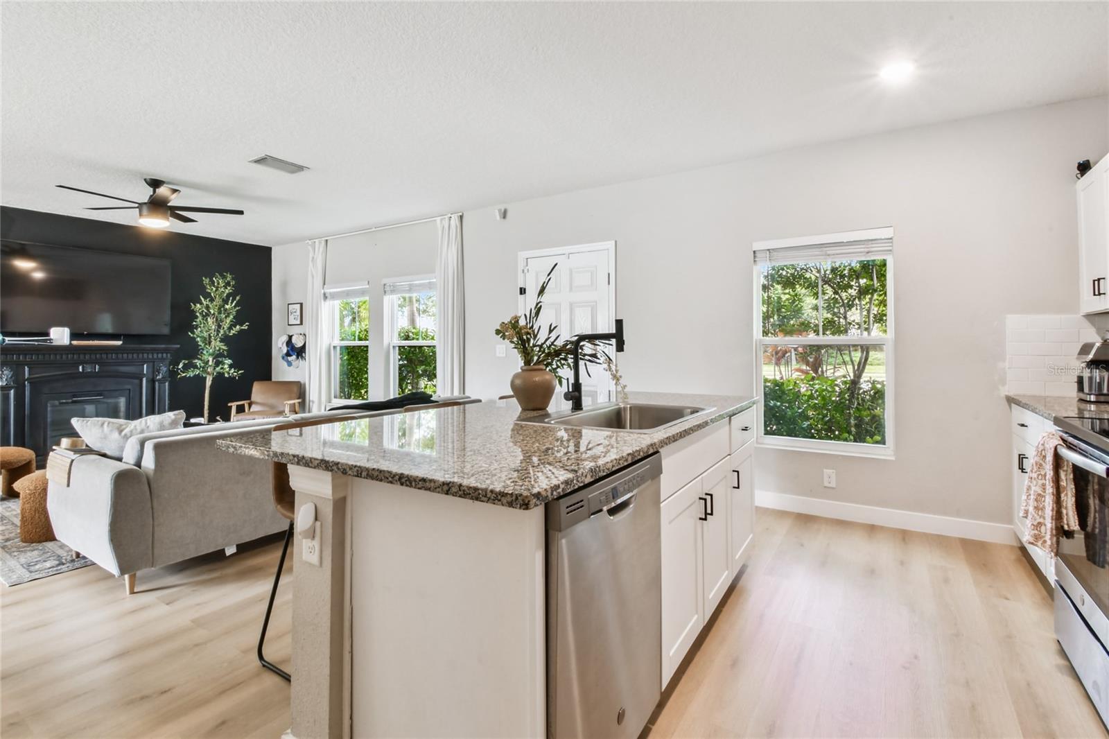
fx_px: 462
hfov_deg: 100.4
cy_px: 370
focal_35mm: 15
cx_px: 554
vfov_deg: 77.3
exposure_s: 1.6
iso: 100
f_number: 22
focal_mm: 10
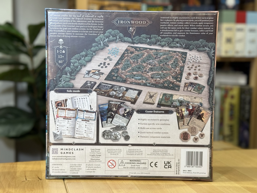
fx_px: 356
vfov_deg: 30.3
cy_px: 96
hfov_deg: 39.7
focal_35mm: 48
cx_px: 128
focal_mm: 6.76
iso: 160
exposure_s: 1/50
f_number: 1.78
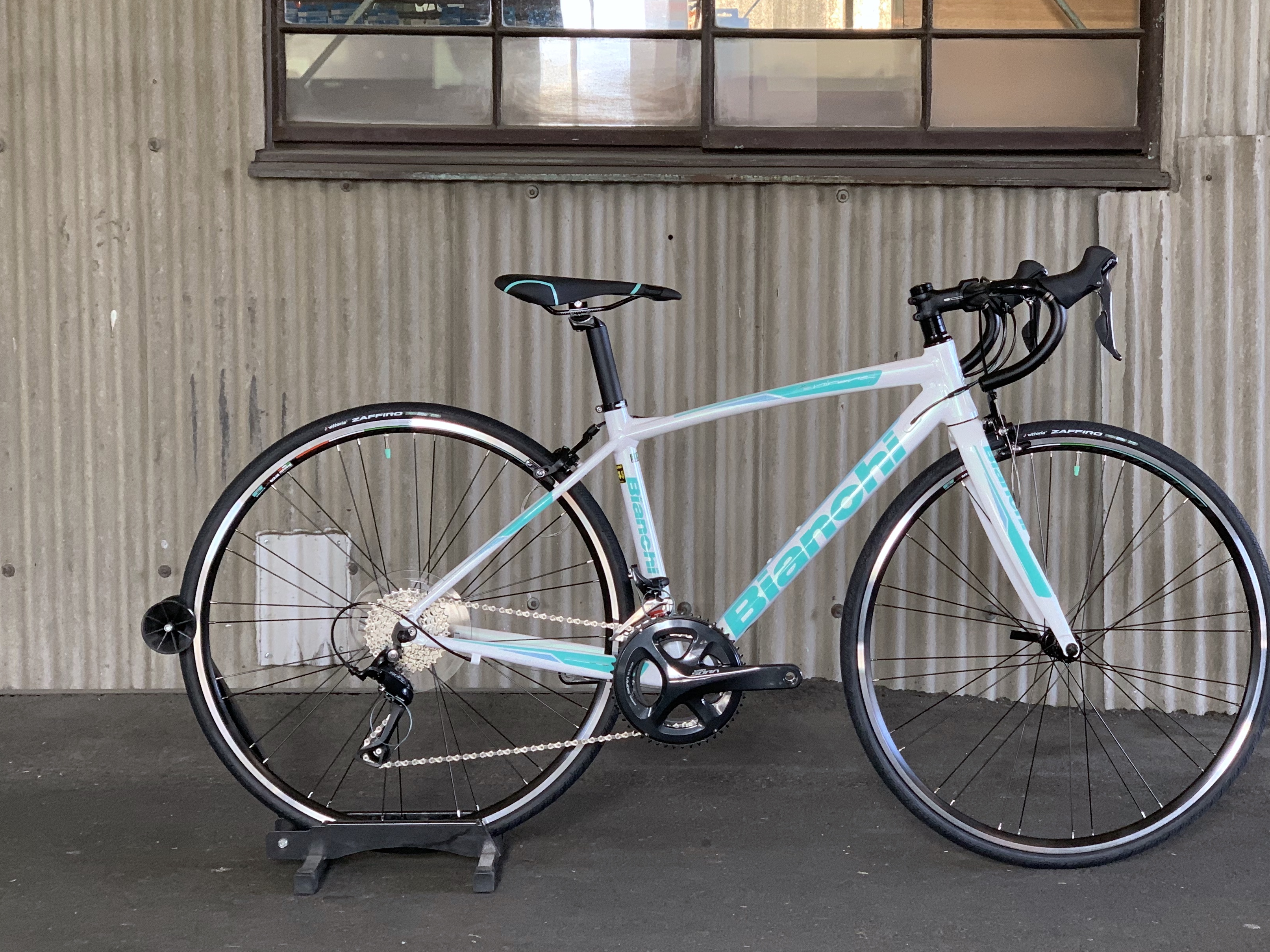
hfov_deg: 29.8
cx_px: 728
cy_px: 486
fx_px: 2385
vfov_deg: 22.6
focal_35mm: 65
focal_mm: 6
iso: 125
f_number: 2.4
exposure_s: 1/60
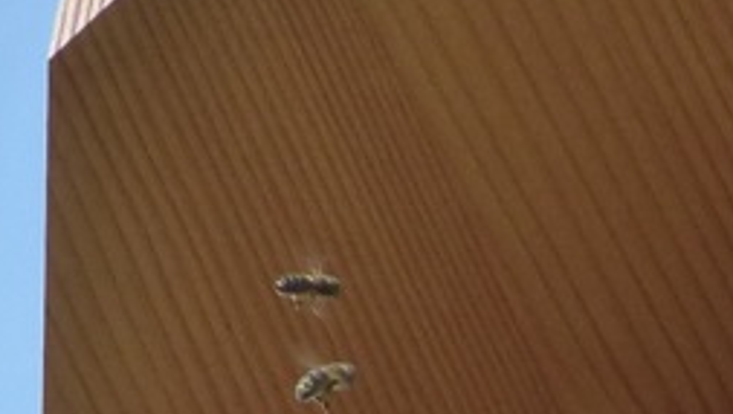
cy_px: 437
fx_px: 15742
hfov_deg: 2.7
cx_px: 907
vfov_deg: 1.5
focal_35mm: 809
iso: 160
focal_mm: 26.5
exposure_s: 1/800
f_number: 4
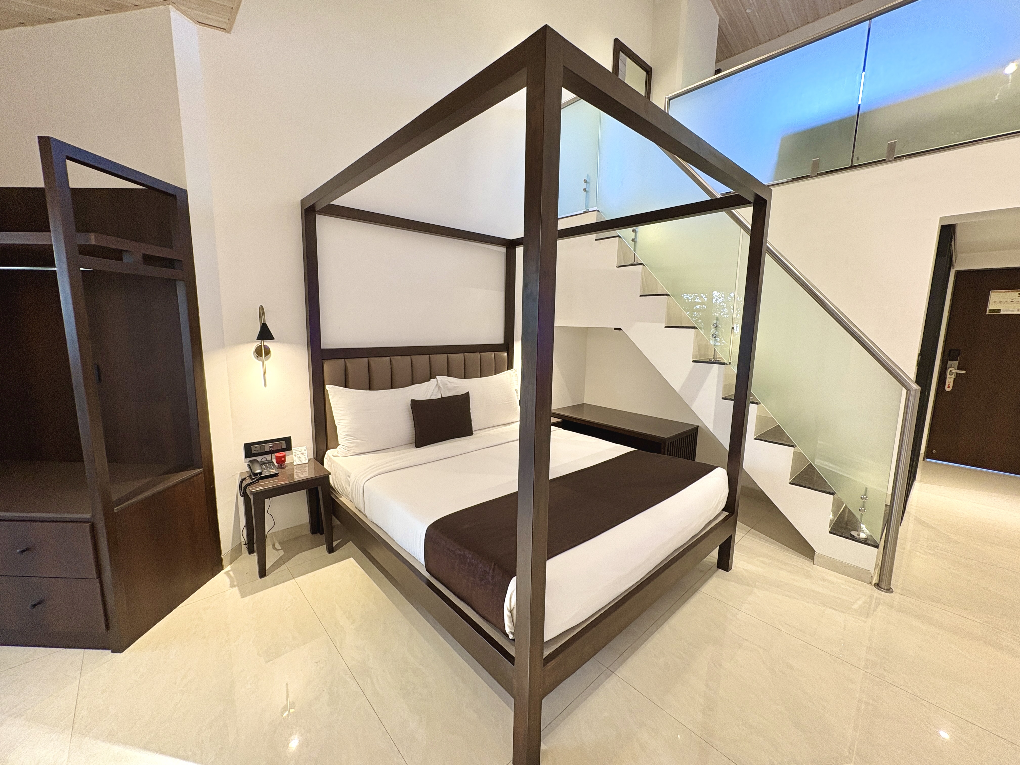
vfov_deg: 85.7
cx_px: 510
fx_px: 413
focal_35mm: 14
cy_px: 382
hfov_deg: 102.1
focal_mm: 2.22
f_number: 2.2
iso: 125
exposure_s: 1/50
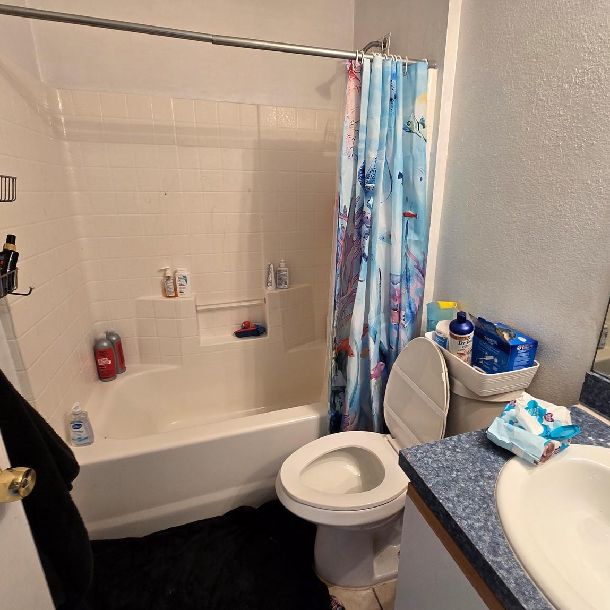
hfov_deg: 87.4
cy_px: 295
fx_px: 319
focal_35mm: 16
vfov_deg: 87.4
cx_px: 317
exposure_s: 1/60
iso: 125
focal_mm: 2.2
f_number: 2.2
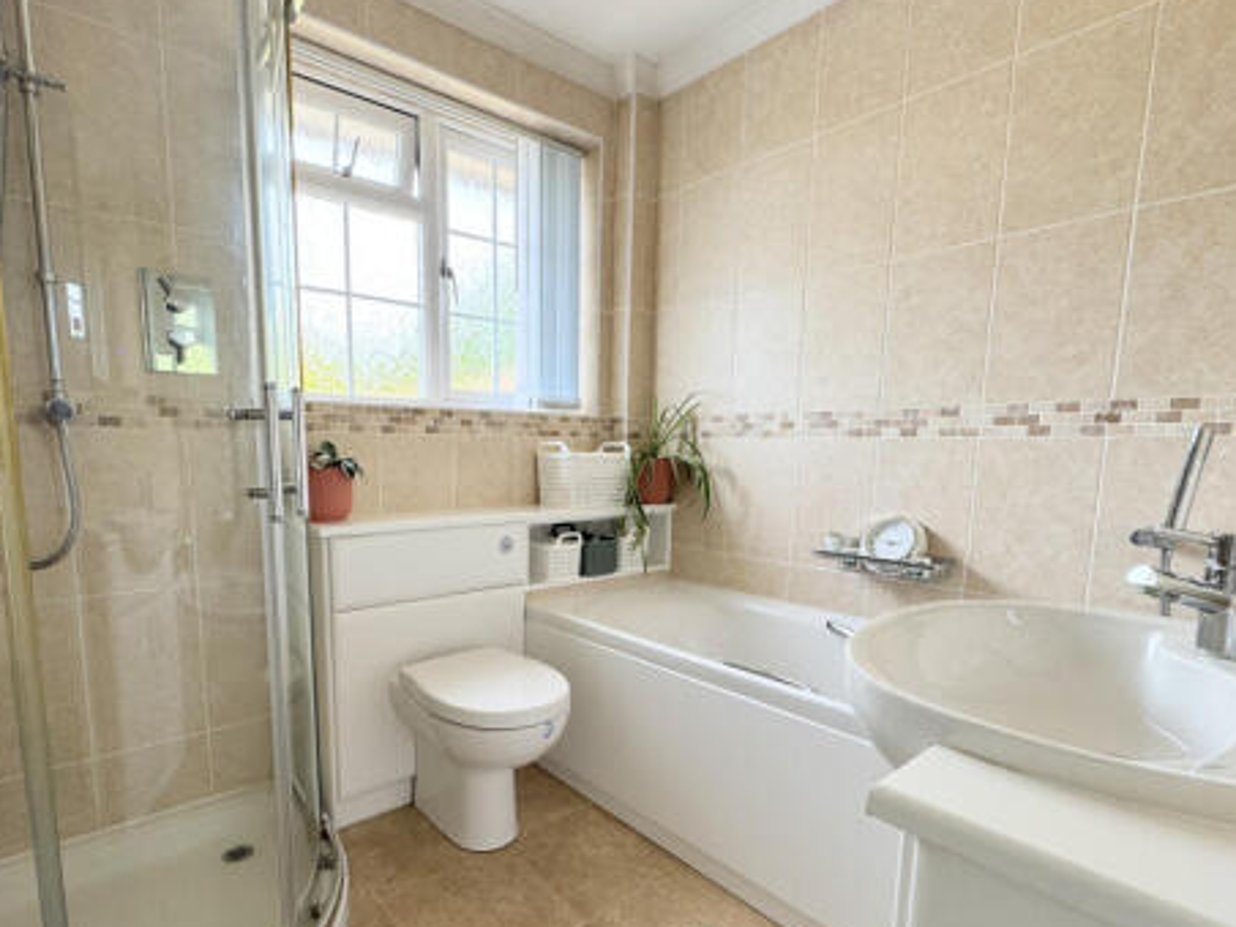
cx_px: 558
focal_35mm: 18
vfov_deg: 71.2
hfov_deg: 87.5
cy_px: 536
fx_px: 643
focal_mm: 2.22
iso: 80
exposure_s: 1/99
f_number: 2.2
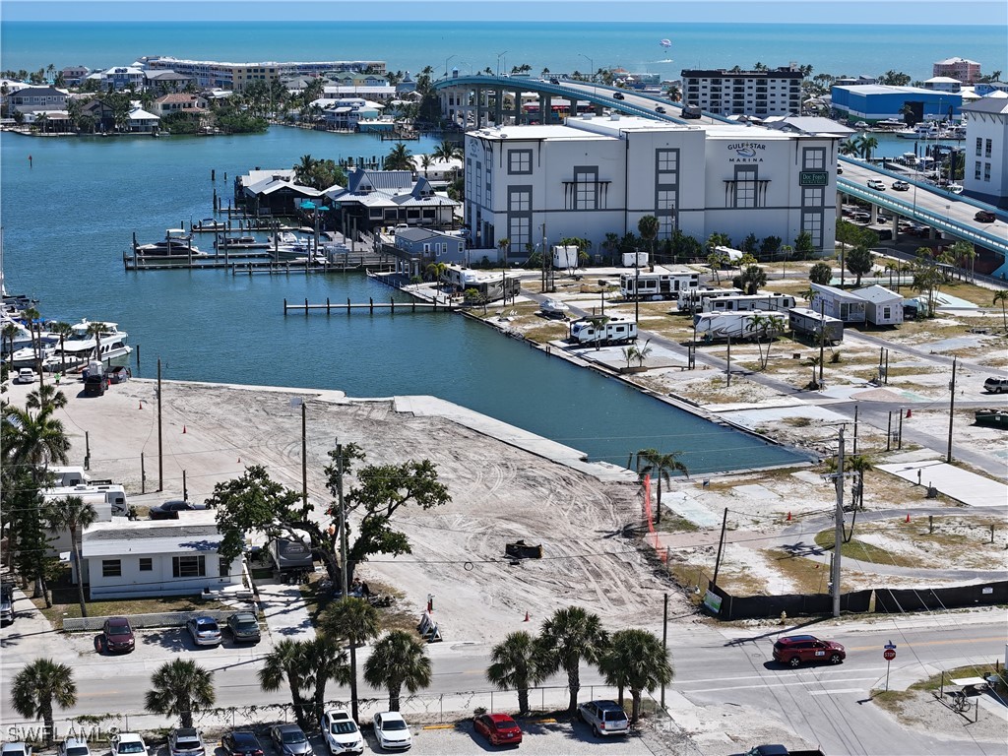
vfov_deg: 21.0
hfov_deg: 27.8
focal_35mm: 70
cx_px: 504
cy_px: 378
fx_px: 2038
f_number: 2.8
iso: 100
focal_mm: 19.35
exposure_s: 1/1250
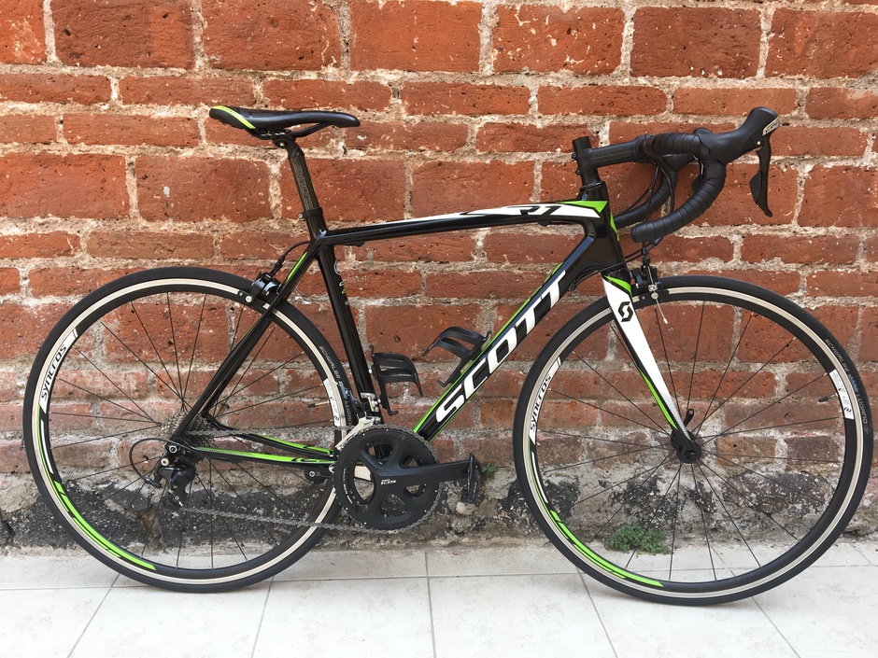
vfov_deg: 48.2
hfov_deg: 61.7
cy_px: 329
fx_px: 736
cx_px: 439
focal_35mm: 29
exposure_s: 1/120
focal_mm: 4.15
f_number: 2.2
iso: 25
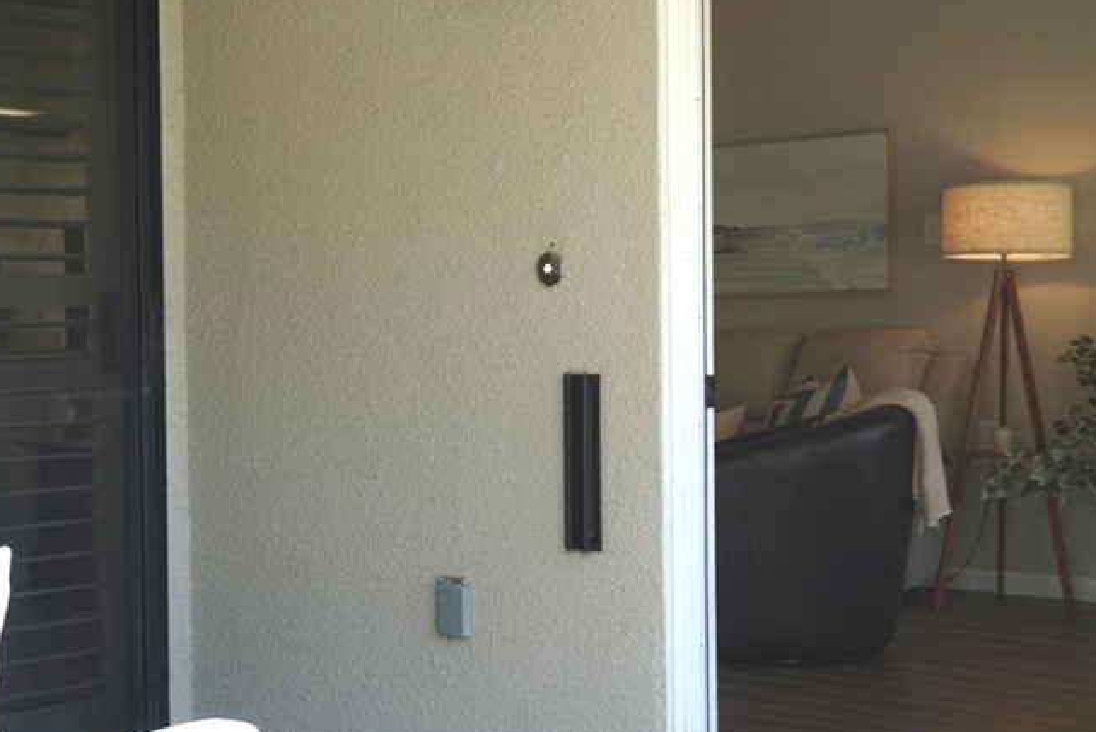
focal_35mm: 67
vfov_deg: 20.3
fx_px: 2041
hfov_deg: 30.0
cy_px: 411
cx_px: 611
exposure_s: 1/60
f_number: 5
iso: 100
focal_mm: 28
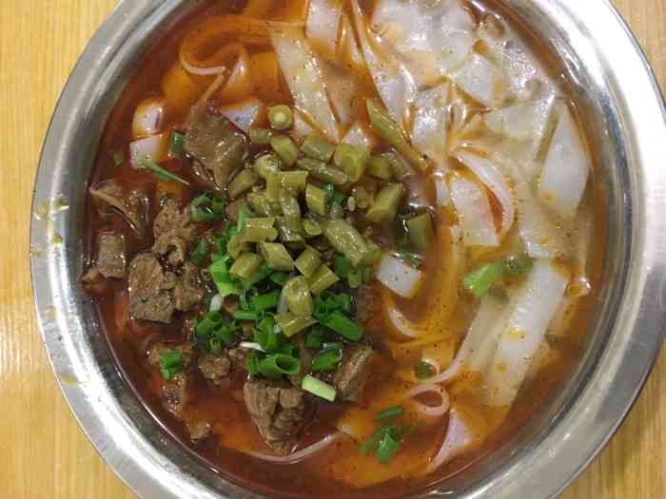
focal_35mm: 29
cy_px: 250
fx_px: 558
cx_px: 333
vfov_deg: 48.2
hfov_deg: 61.7
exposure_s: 1/33
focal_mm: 4.15
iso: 250
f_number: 2.2
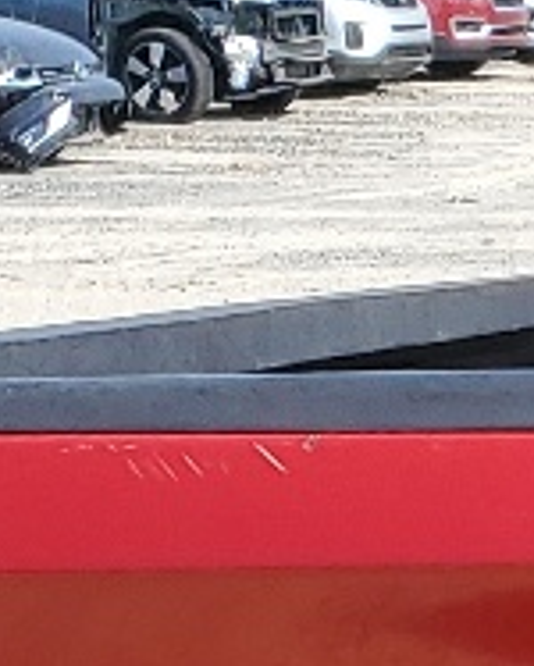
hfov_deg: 6.3
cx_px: 1808
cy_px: 1279
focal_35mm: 217
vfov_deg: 8.5
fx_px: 4280
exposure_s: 1/2000
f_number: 1.5
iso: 50
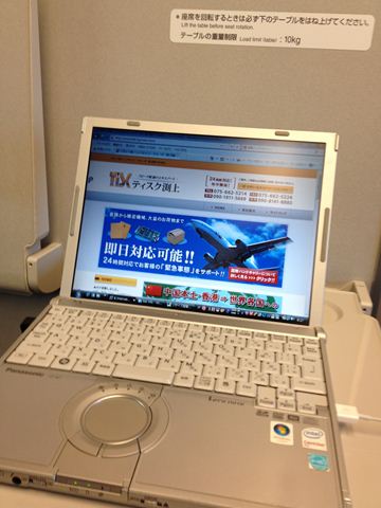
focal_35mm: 35
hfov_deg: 40.7
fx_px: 514
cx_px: 190
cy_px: 254
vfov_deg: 52.6
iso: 64
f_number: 2.4
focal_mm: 4.28
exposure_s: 1/30
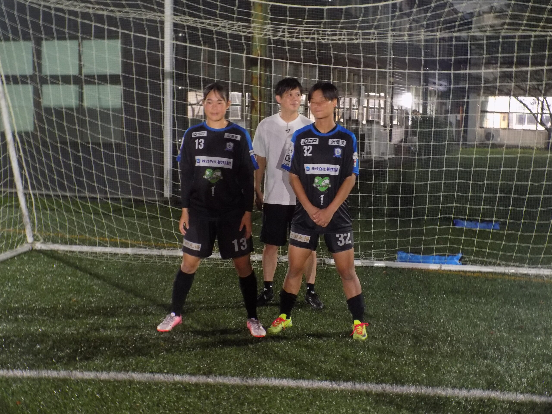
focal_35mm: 46
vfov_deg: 31.5
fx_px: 734
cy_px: 207
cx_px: 276
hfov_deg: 41.2
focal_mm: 8.1
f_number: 3.7
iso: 400
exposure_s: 1/4
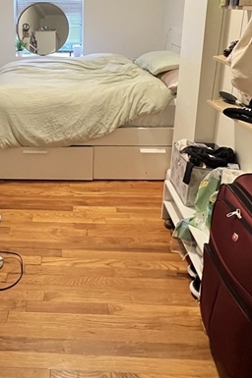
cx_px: 54
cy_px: 70
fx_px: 284
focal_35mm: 27
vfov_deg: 61.2
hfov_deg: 45.7
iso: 1000
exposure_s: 1/40
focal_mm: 1.57
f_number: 1.8
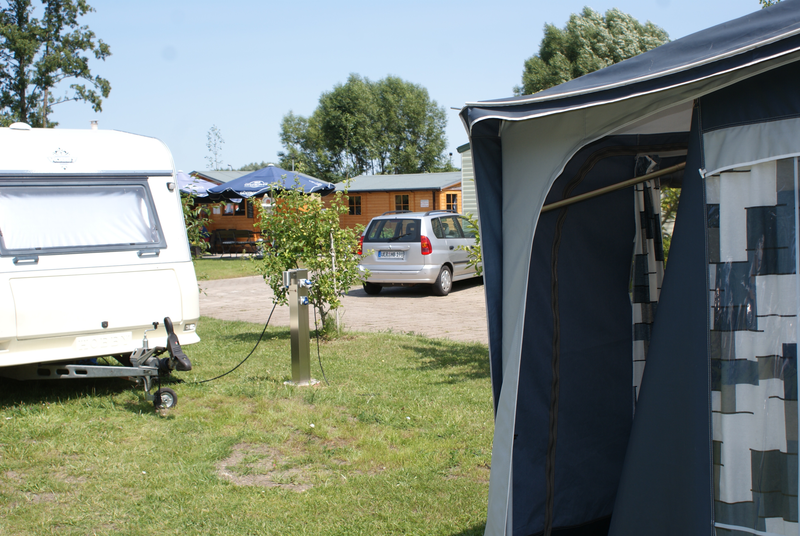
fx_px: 1168
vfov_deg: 25.8
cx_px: 400
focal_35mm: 52
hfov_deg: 37.8
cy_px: 268
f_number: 8
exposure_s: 1/160
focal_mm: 35
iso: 100
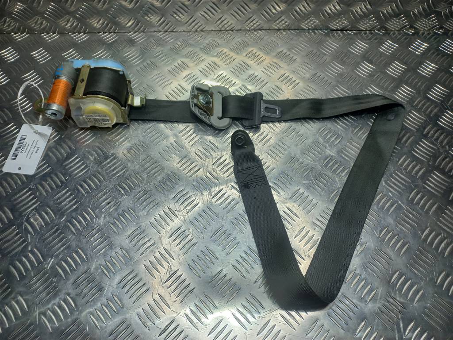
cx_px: 226
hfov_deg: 69.4
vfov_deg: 54.9
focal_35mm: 25
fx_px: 327
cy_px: 170
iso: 25
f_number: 1.8
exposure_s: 1/100
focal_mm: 4.6
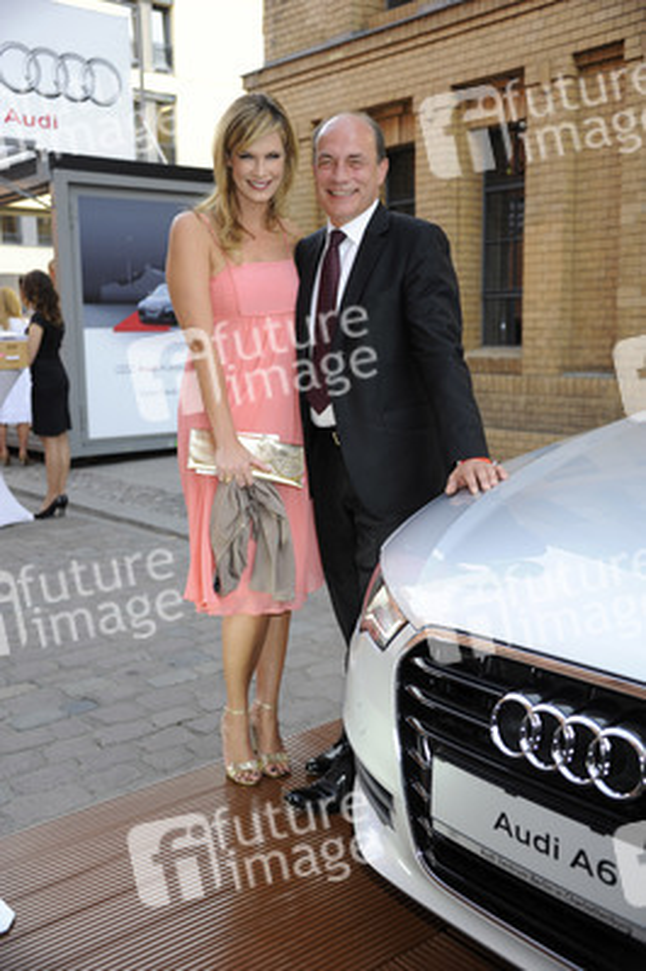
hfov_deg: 35.0
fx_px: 1025
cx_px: 323
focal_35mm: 38
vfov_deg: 50.7
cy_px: 486
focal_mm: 38
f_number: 4
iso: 500
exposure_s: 1/160
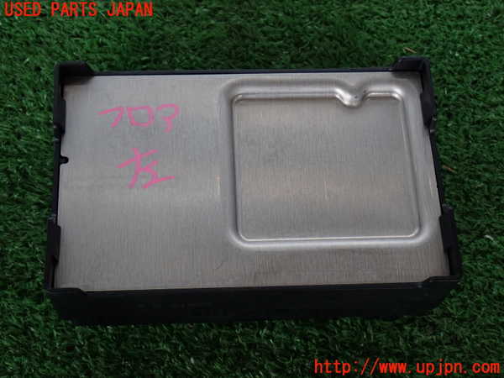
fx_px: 903
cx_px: 252
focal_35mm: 62
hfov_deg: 31.2
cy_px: 189
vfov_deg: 23.7
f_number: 3.6
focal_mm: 11.09
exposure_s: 1/60
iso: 250
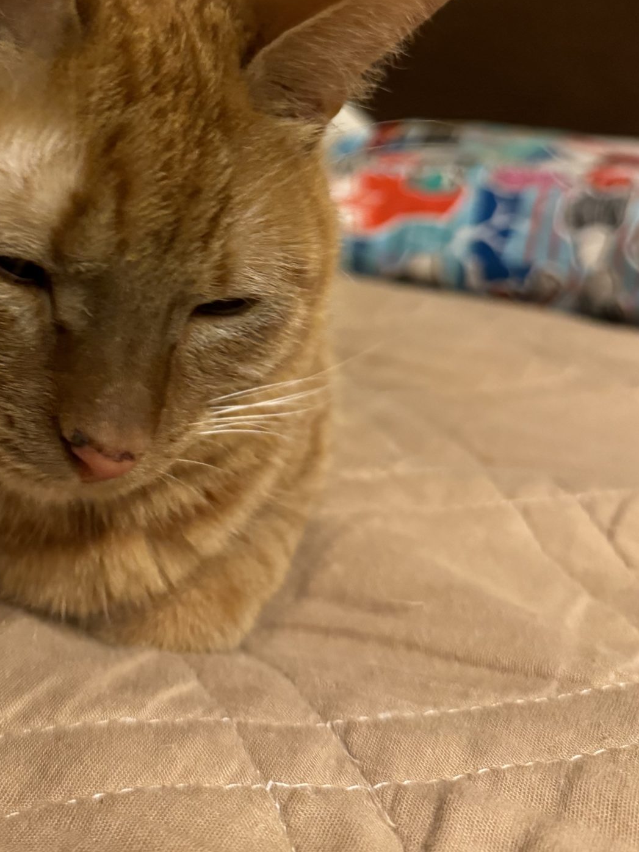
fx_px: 1083
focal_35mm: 44
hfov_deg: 31.6
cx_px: 83
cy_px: 198
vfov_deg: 41.5
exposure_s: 1/40
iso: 800
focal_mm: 6.86
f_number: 1.78
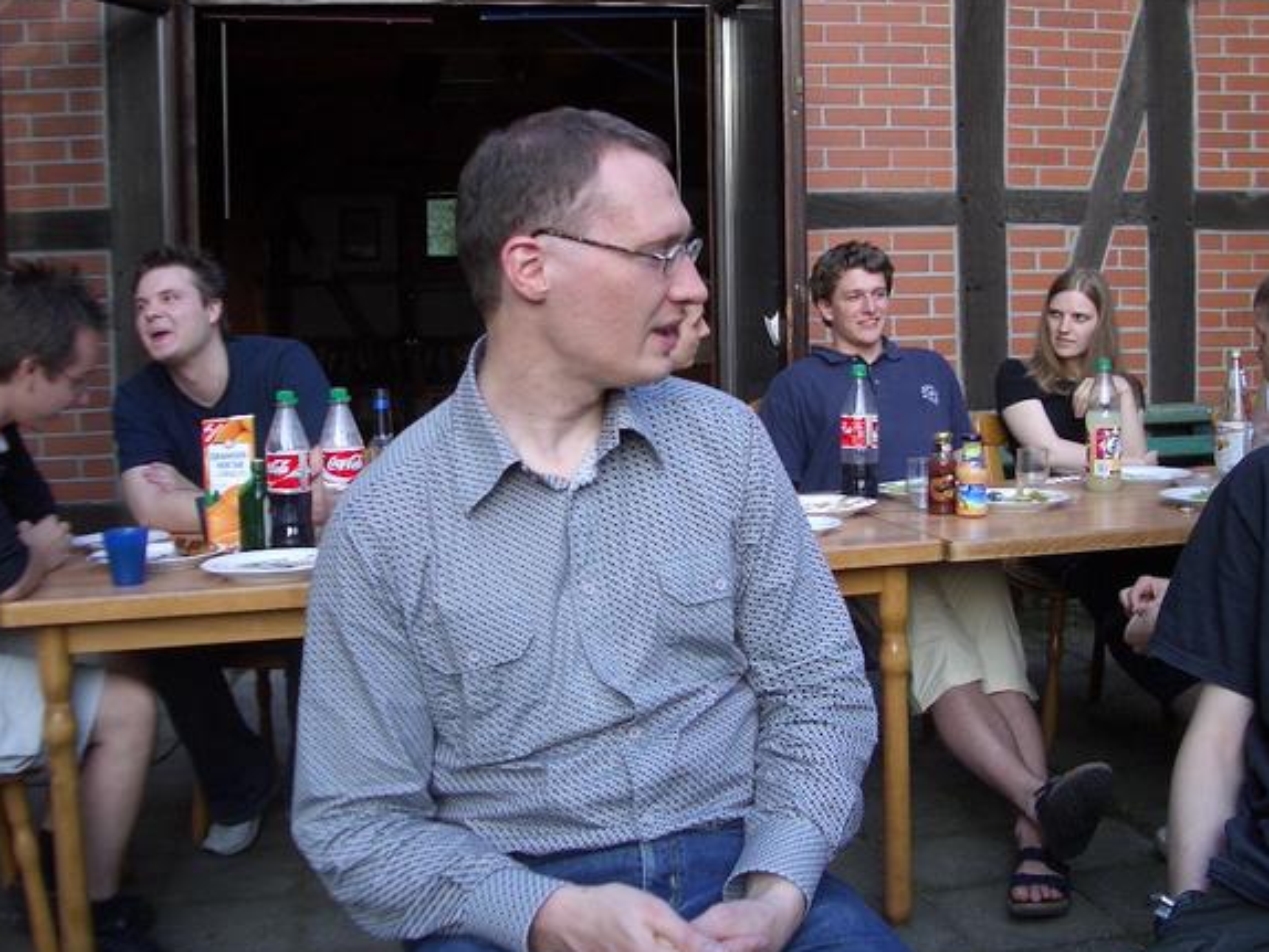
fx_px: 1430
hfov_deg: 47.8
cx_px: 688
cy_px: 448
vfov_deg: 36.8
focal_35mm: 39
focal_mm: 5.8
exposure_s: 1/100
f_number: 2.6
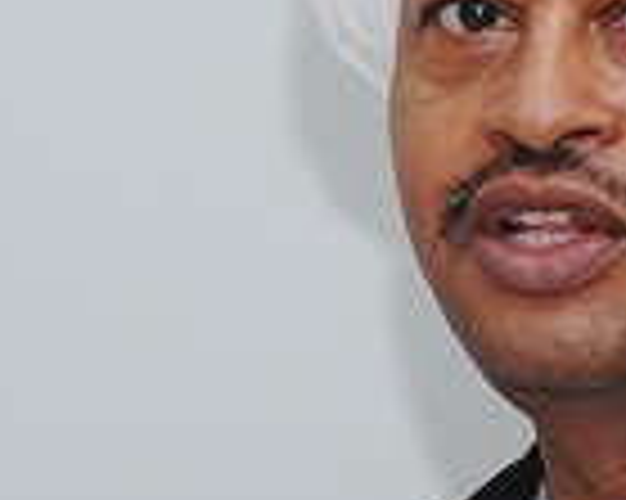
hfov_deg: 4.9
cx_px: 685
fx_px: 7351
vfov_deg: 3.9
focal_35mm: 397
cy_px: 171
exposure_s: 1/90
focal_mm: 65
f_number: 5.6
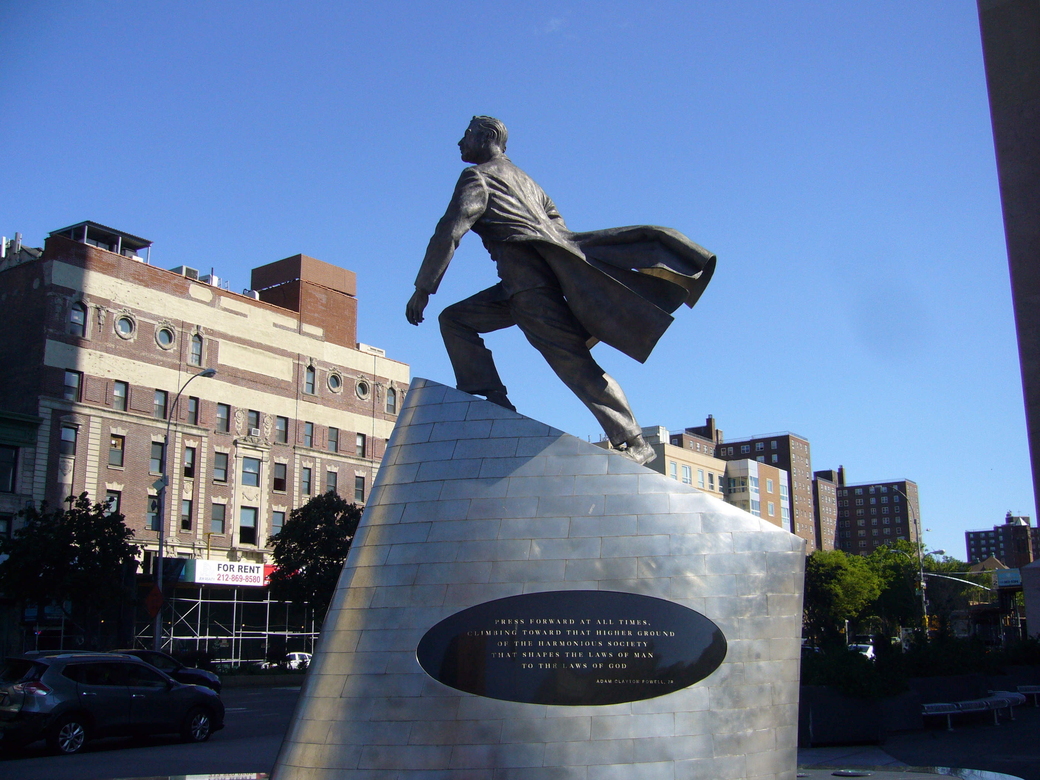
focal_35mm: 35
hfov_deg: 52.6
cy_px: 390
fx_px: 1052
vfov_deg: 40.7
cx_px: 520
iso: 80
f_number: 5.6
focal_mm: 5.8
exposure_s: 1/400
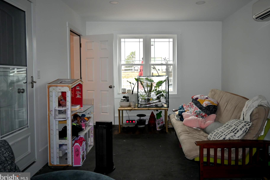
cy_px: 82
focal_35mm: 27
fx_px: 202
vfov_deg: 47.9
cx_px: 149
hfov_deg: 67.2
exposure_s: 1/80
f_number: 3.5
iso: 125
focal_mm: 16
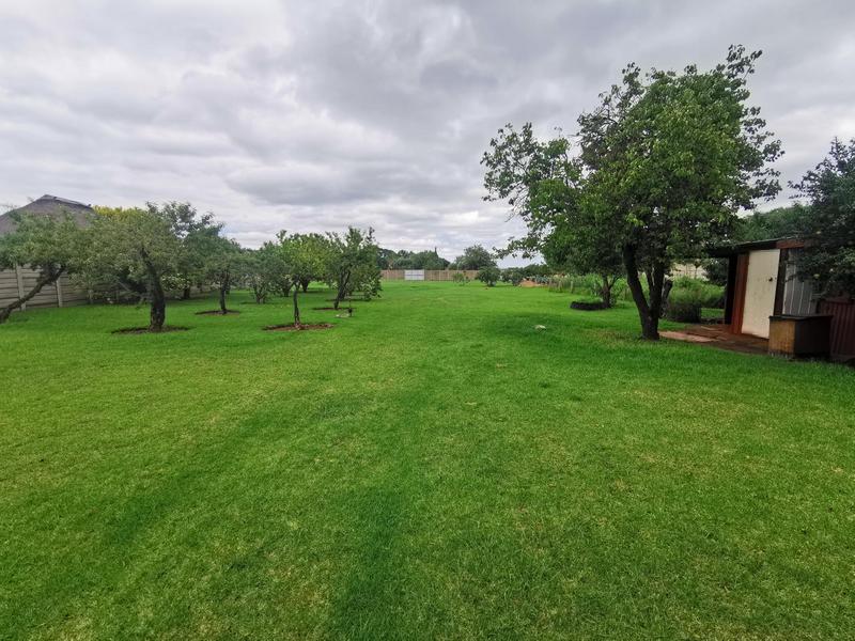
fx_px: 395
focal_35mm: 16
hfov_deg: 94.5
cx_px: 428
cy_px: 320
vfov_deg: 78.1
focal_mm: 2.35
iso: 50
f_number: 2.2
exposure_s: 1/590
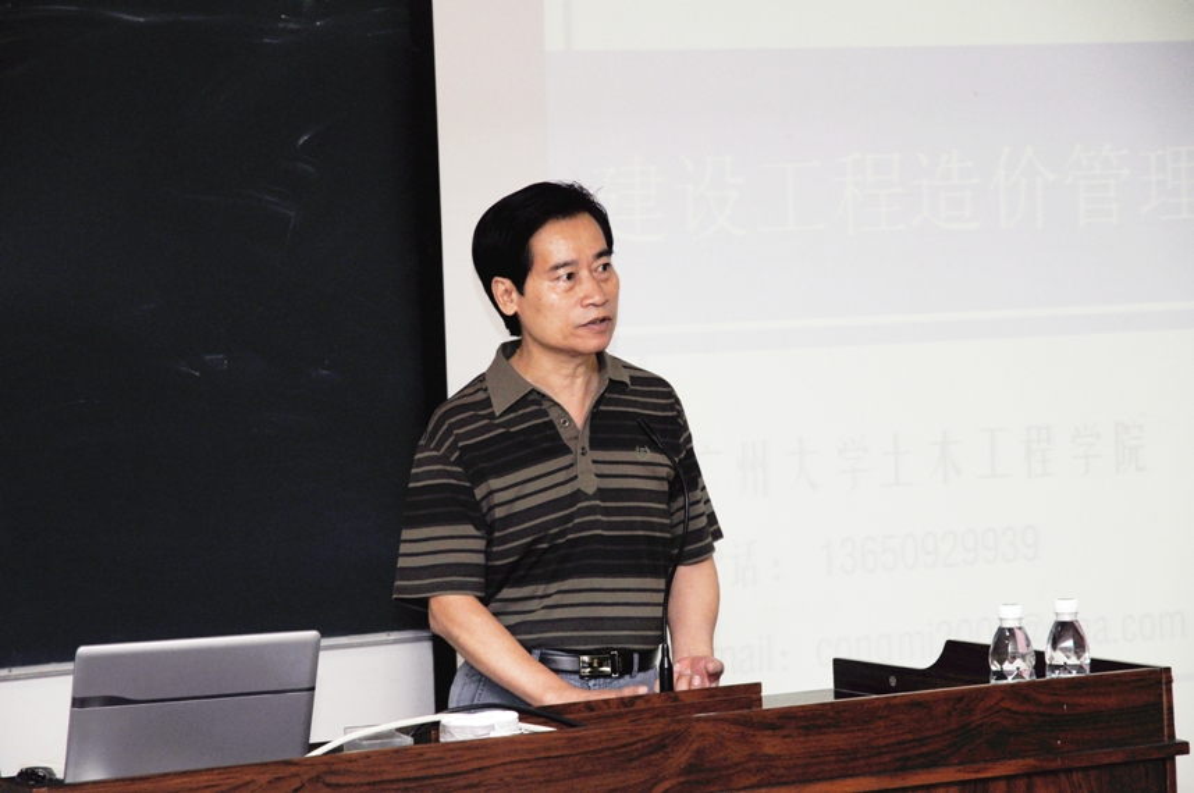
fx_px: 4224
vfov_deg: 10.7
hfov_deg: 16.1
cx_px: 597
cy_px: 396
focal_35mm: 128
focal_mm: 85
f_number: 5.6
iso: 200
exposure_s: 1/60
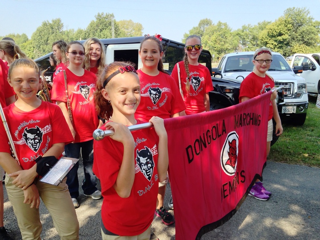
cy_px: 120
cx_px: 160
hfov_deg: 55.4
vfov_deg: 42.9
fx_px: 305
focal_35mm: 33
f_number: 2.4
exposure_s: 1/324
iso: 50
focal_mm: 4.12
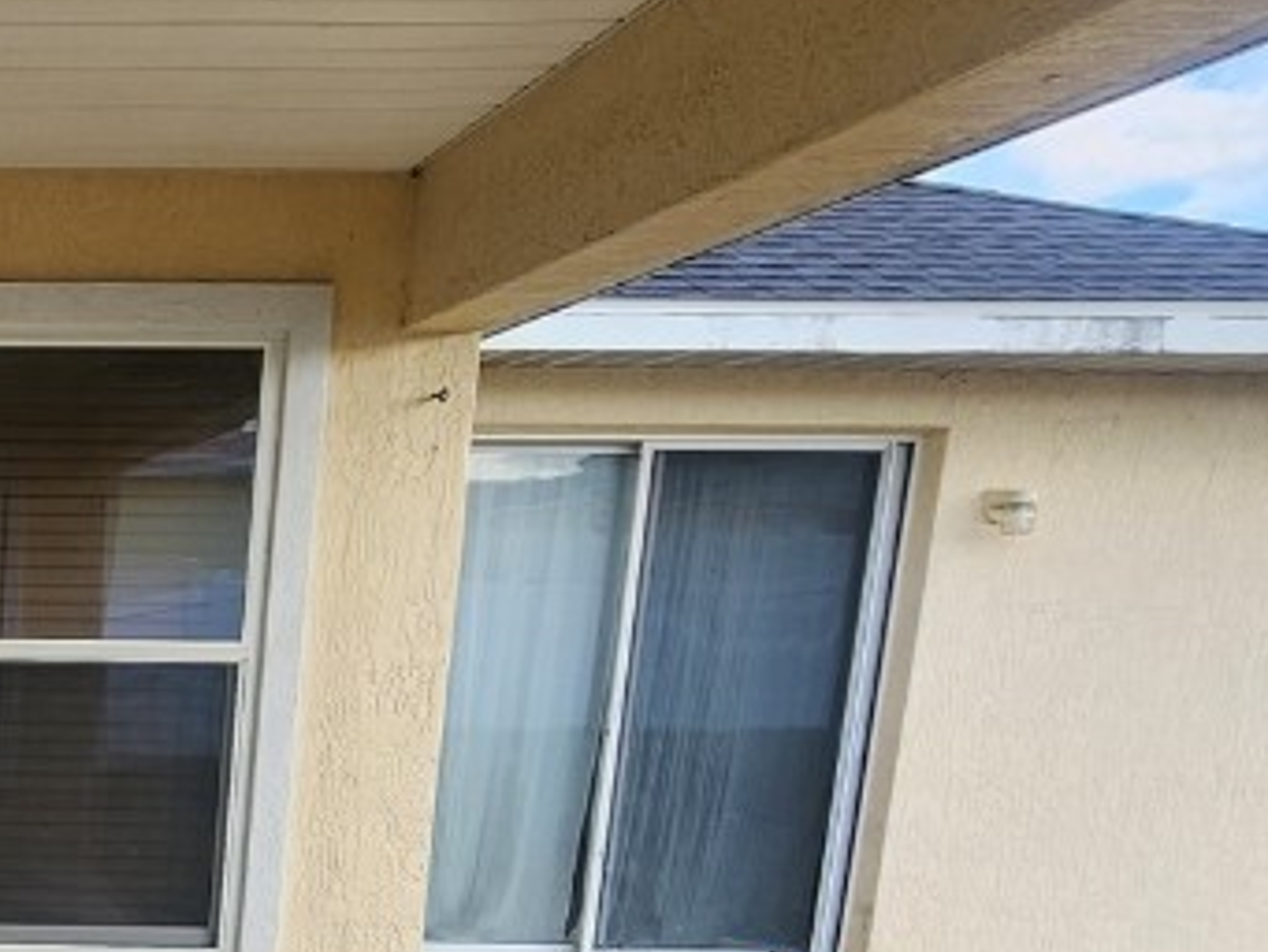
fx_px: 1429
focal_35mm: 39
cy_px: 926
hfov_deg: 36.2
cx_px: -279
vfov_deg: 34.0
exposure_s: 1/255
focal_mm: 2.2
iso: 50
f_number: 2.2
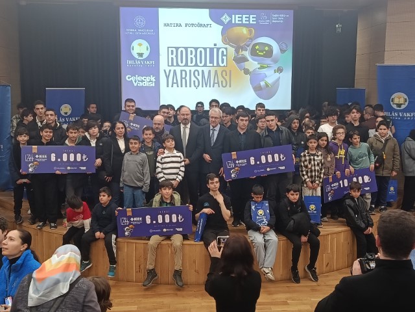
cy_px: 156
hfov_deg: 43.9
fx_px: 516
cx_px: 208
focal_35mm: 43
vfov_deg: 33.6
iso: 674
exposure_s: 1/50
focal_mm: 5.24
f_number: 1.7
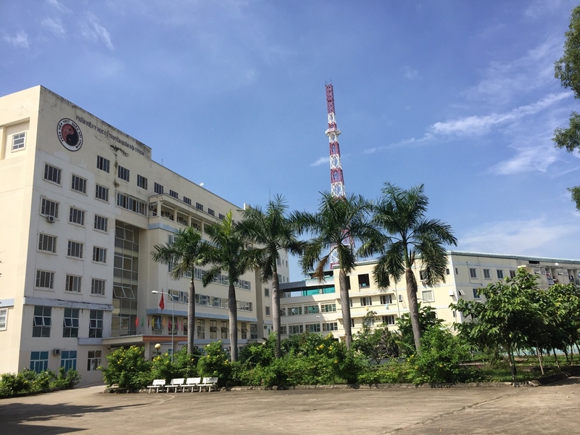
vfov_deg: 48.2
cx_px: 290
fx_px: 486
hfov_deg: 61.7
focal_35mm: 29
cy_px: 218
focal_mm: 4.15
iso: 32
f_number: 2.2
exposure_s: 1/1721
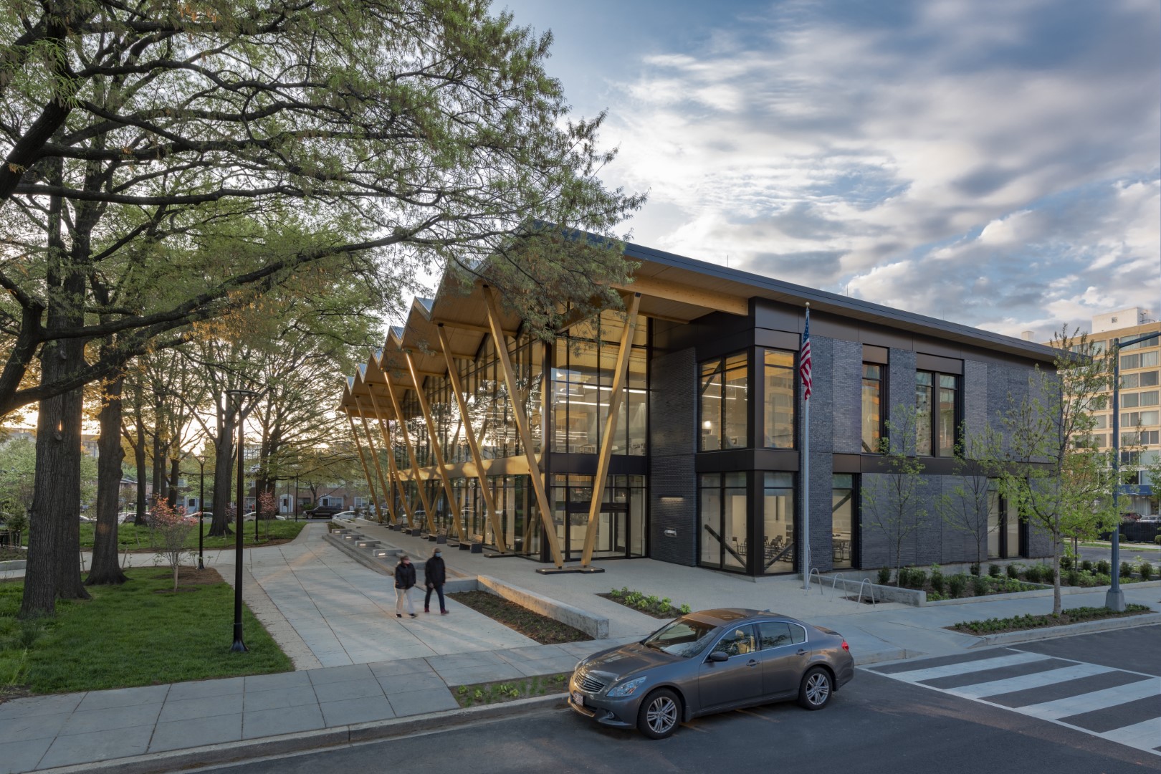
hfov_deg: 86.9
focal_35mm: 19
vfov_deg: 64.6
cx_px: 580
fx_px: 613
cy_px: 387
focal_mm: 19
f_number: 10
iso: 100
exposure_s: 1/1.67
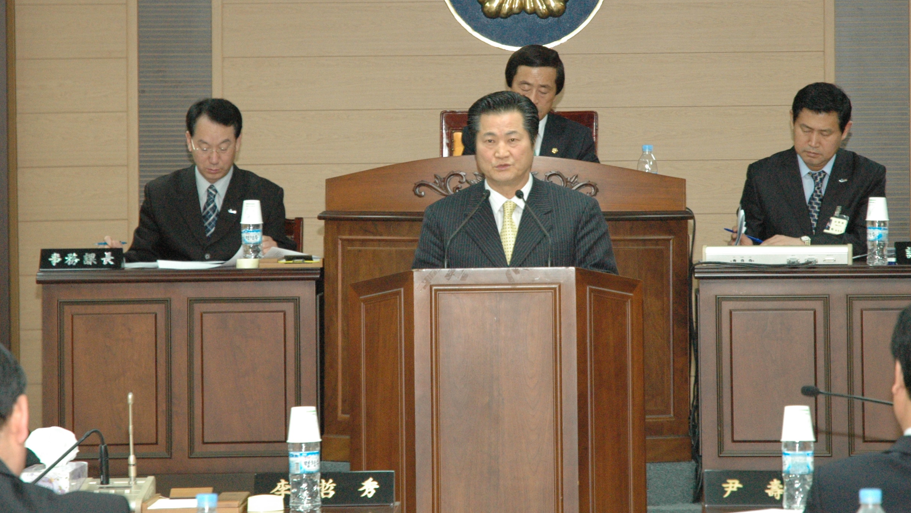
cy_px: 159
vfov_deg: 8.8
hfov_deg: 15.6
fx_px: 3333
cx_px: 525
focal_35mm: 138
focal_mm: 70
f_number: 4.5
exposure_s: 1/60
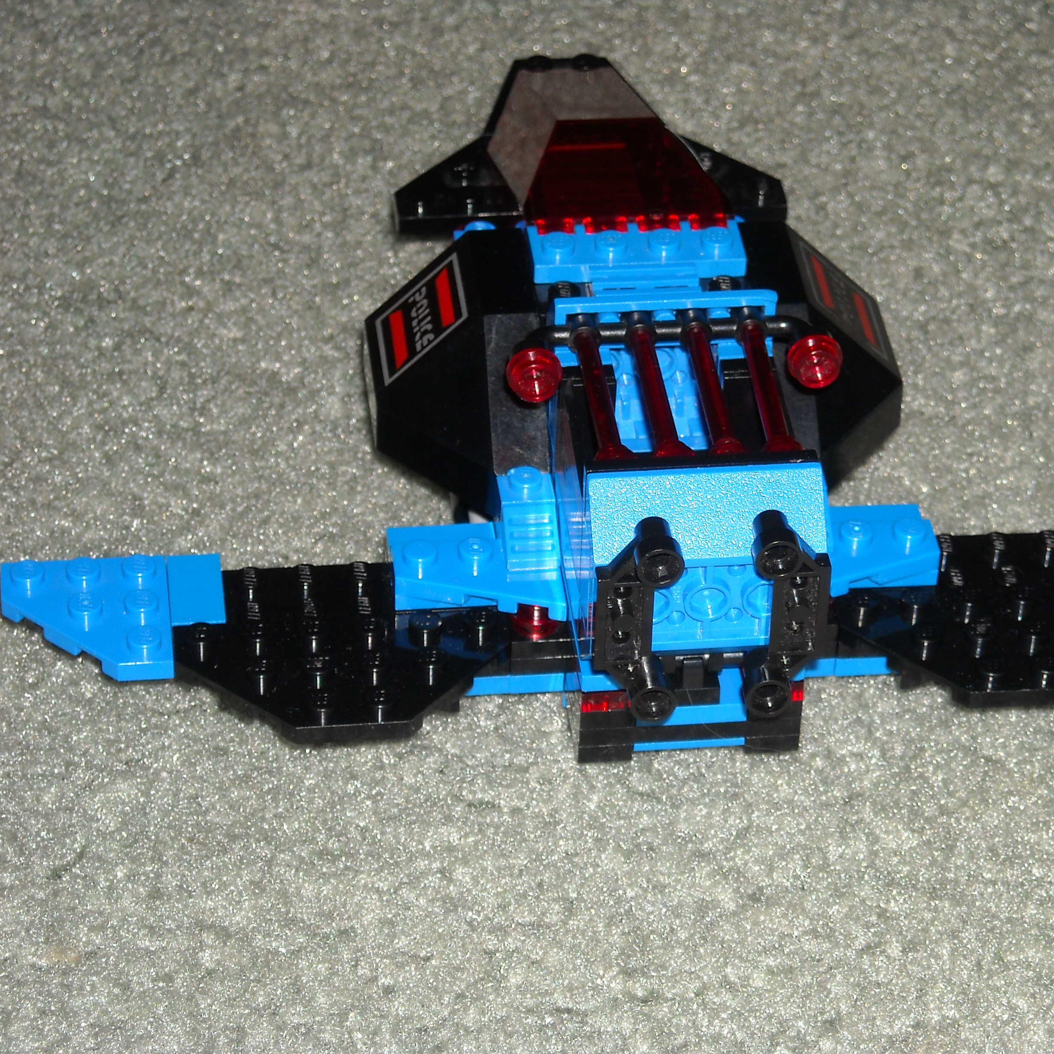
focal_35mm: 124
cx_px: 661
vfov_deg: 14.1
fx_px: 4272
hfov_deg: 14.1
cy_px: 526
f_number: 4.7
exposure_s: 1/125
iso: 64
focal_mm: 17.1
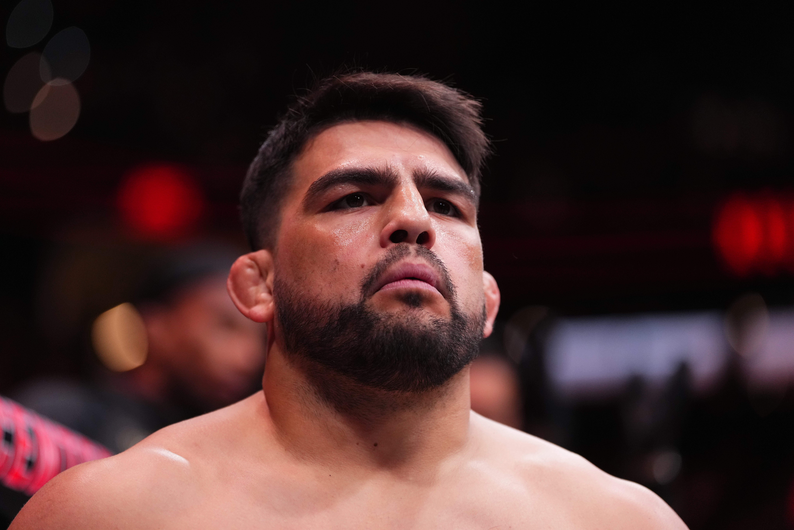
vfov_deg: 9.7
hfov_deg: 14.6
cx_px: 397
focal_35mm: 141
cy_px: 265
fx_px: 3110
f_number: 2.8
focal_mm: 141
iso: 3200
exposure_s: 1/1600
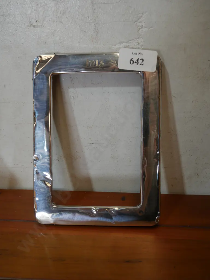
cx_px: 105
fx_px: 323
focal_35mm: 40
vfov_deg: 46.8
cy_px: 140
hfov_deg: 36.0
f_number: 4.4
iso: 200
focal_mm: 20
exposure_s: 1/60
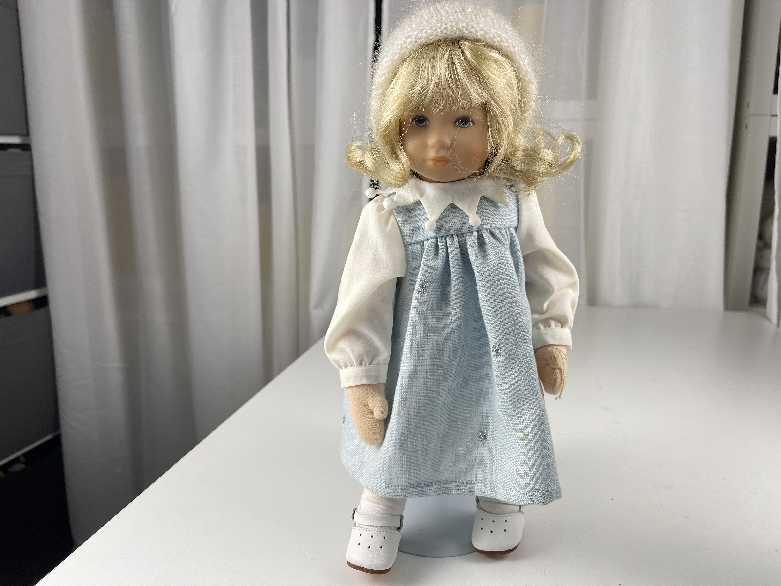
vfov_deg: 54.9
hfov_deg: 69.4
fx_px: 564
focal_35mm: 25
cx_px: 390
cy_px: 293
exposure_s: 1/116
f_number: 1.6
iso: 32
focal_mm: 5.1
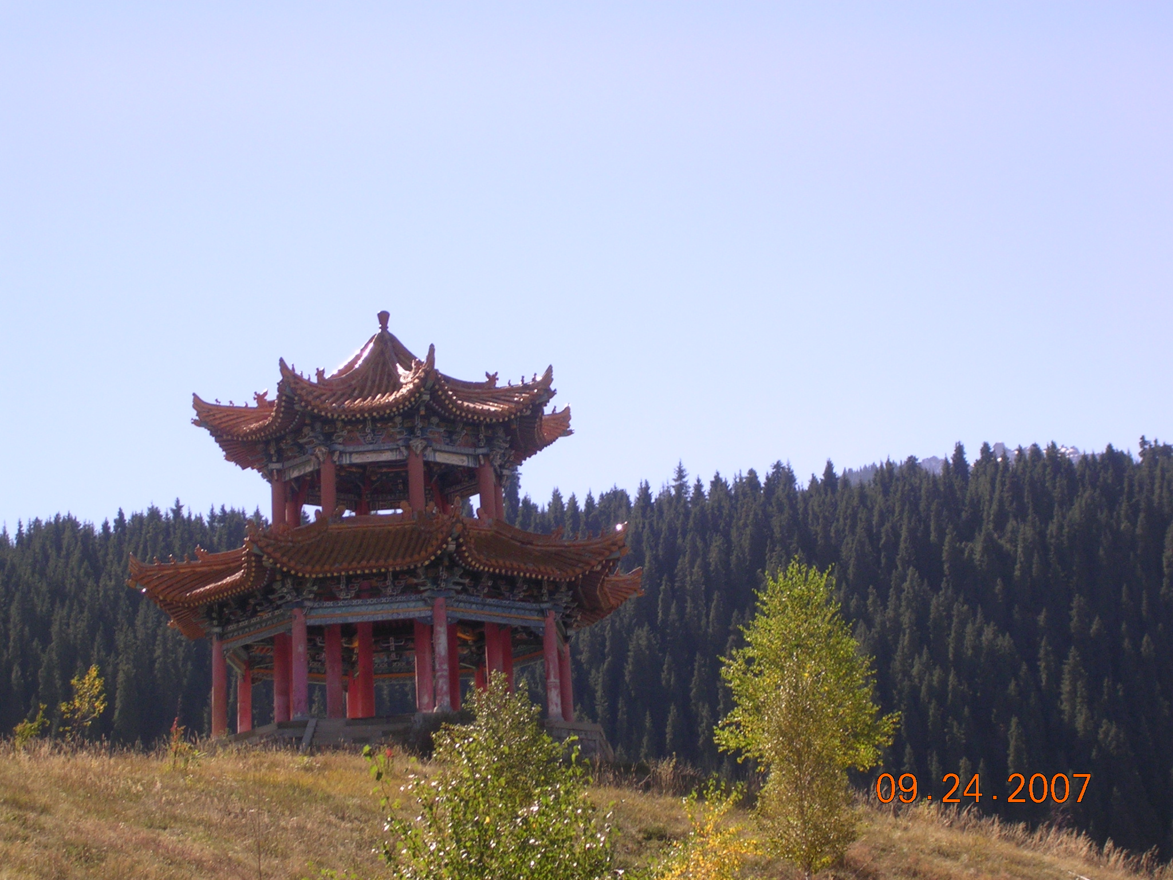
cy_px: 440
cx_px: 586
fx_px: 3897
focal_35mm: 115
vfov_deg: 12.9
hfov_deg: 17.1
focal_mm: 17.4
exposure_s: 1/250
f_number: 4.9
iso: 50
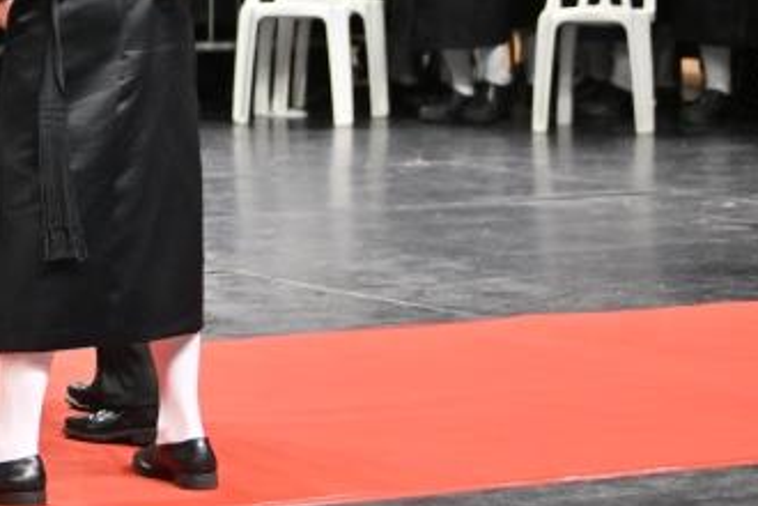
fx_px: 4569
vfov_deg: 6.3
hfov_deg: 9.3
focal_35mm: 217
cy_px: -79
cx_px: -335
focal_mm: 70
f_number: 2.8
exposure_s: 1/200
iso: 1000
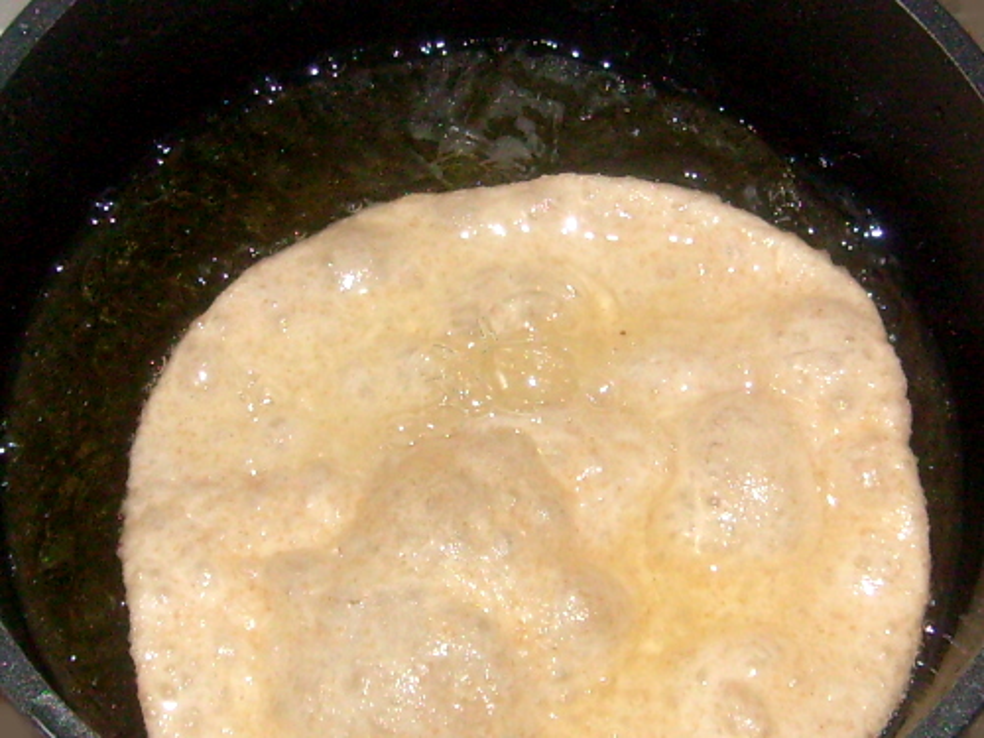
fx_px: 995
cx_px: 492
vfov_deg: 40.7
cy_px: 369
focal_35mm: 35
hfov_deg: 52.6
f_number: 2.8
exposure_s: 1/45
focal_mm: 5.8
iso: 100
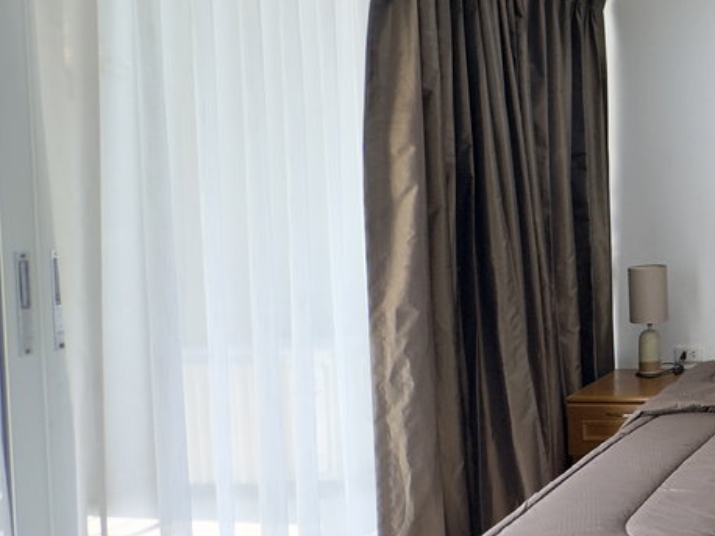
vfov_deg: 37.6
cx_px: 920
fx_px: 784
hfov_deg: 34.9
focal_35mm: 38
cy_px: 220
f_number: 2.2
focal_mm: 2.22
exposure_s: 1/100
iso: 160
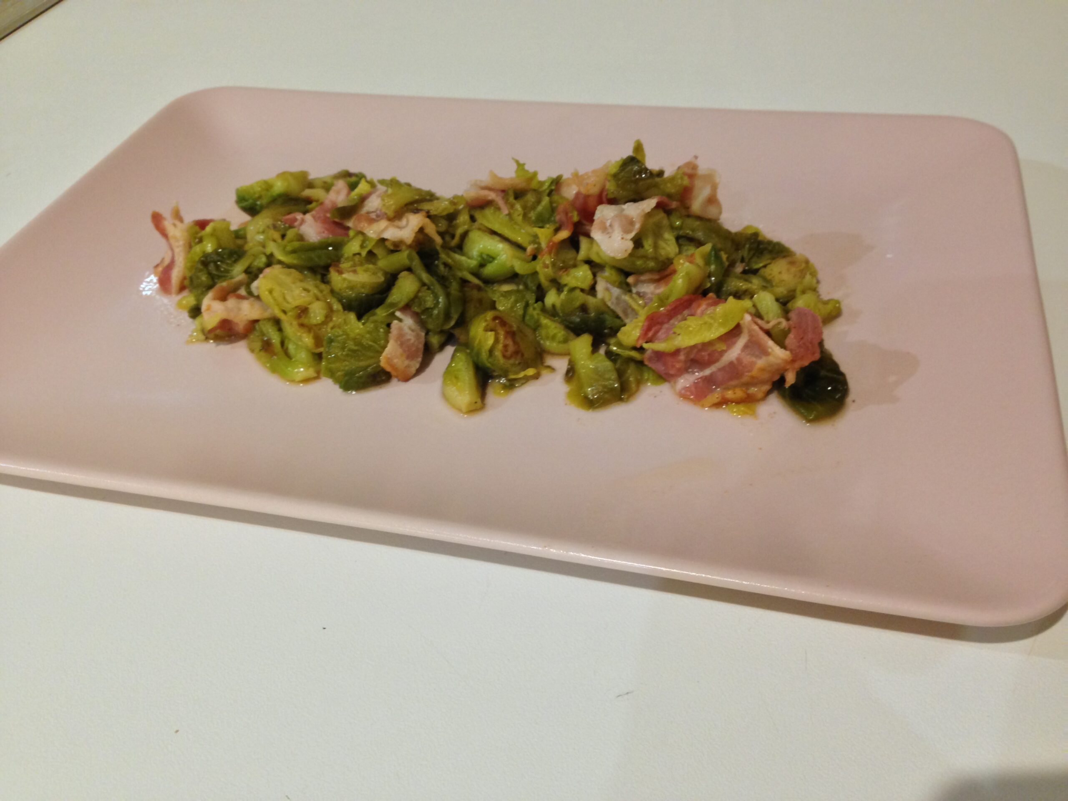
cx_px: 534
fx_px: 1018
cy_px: 400
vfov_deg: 42.9
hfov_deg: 55.4
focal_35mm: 33
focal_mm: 4.12
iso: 160
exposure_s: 1/20
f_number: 2.4
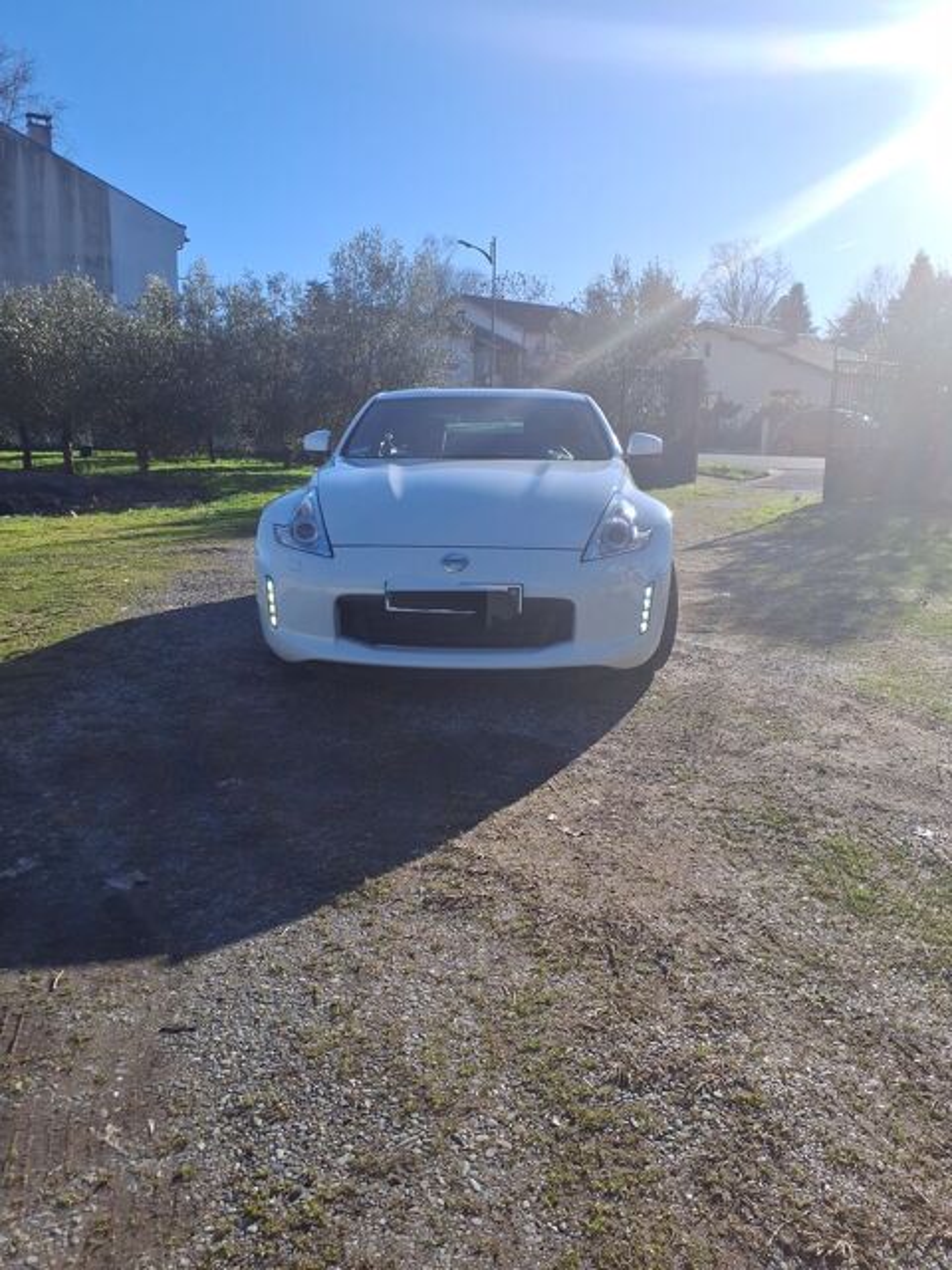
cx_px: 476
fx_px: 990
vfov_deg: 65.3
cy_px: 635
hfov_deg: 51.4
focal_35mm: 27
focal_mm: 3.58
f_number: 1.9
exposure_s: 1/3333
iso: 40
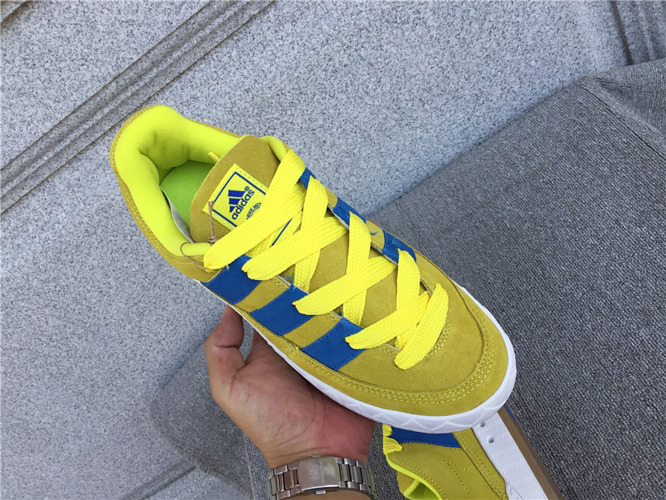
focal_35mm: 31
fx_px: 596
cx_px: 333
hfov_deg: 58.4
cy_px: 250
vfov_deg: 45.4
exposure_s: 1/476
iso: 25
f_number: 2.4
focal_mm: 3.3
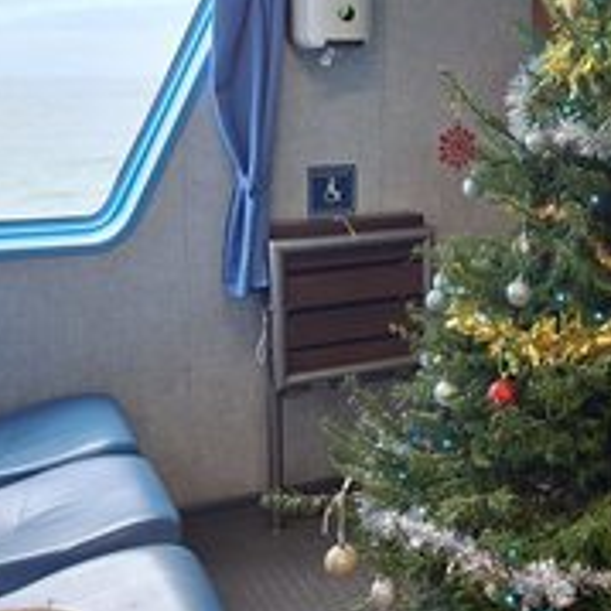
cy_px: 212
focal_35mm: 51
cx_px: 468
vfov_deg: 33.2
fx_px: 1018
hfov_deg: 32.7
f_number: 1.8
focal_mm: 5.54
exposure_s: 1/100
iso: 160
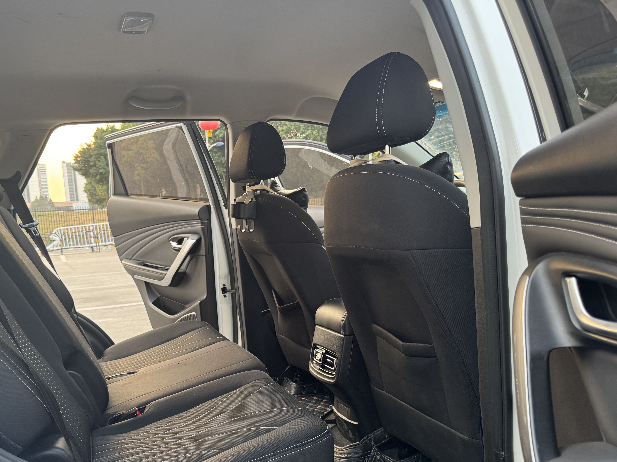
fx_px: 535
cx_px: 239
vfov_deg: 46.5
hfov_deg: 59.3
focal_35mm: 30
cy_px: 283
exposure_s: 1/100
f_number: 1.78
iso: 200
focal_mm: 6.76
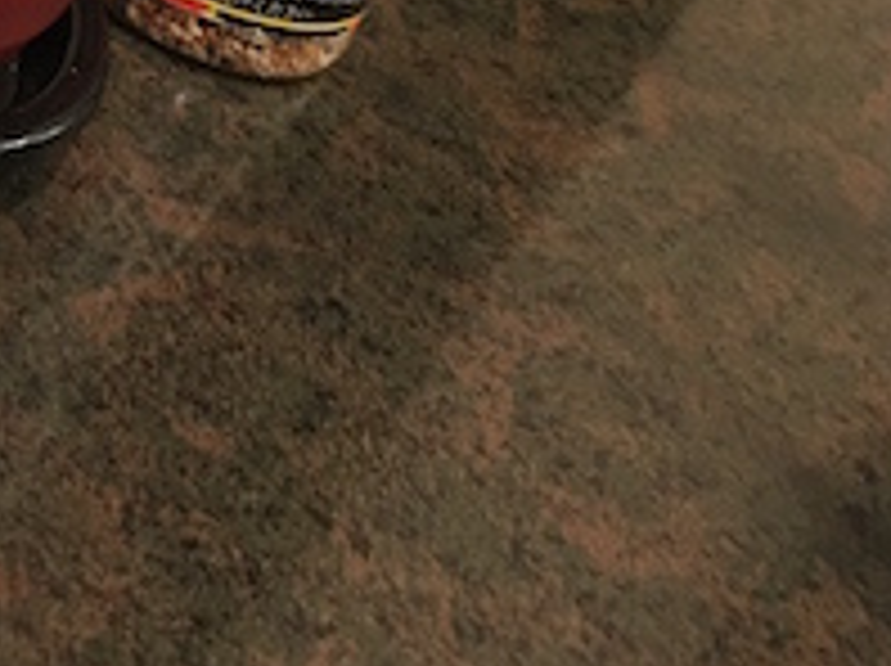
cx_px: -320
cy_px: -191
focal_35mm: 85
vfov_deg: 16.4
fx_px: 2185
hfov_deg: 20.7
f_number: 2.2
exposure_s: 1/8
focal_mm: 4.15
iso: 100
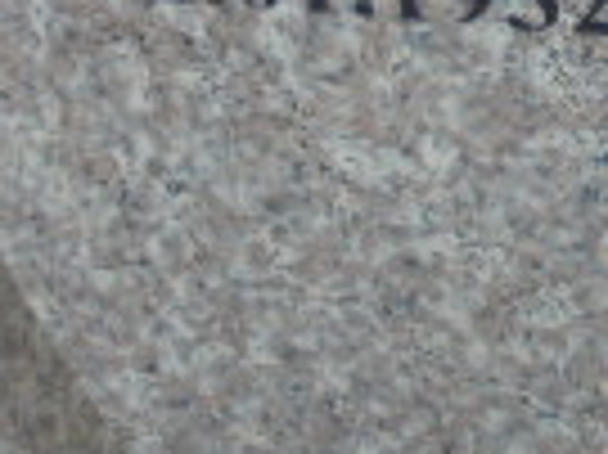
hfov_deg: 14.9
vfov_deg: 11.7
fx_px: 2158
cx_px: 901
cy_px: -157
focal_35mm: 123
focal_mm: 4.6
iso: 100
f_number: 3.5
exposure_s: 1/160
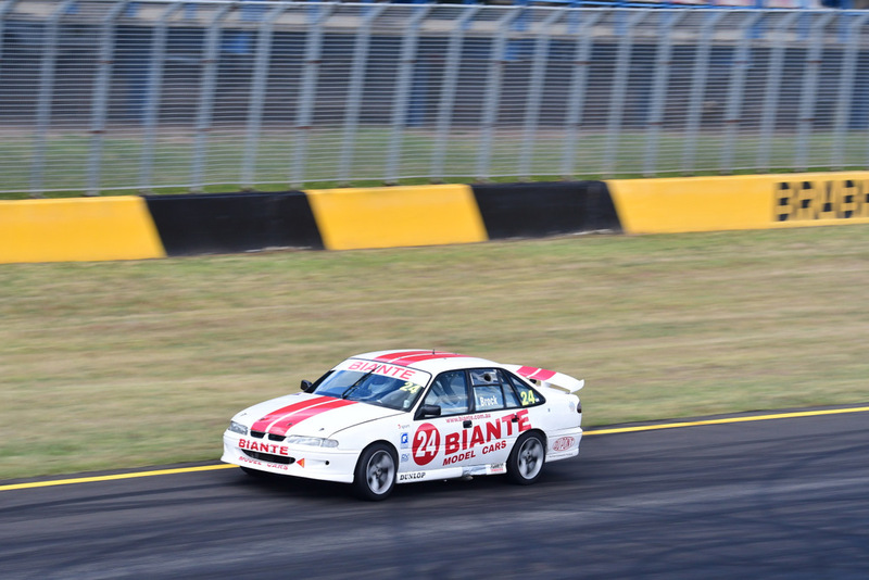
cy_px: 290
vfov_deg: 7.0
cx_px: 434
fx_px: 4709
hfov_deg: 10.5
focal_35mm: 195
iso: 640
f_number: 10
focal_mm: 130
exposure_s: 1/250
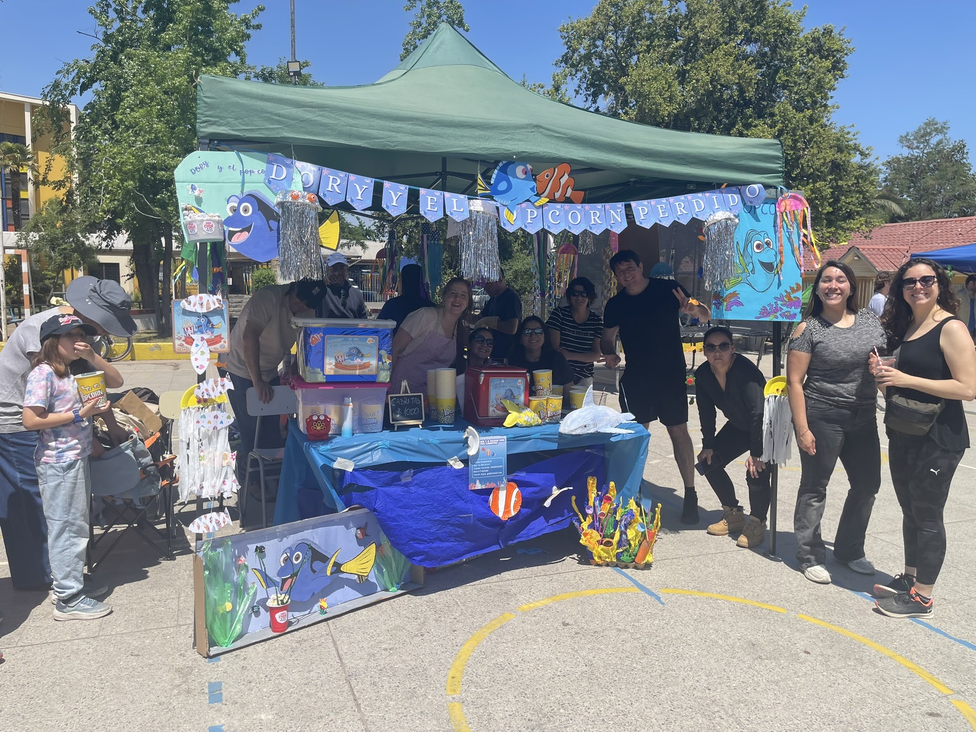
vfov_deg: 54.9
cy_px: 366
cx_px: 488
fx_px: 705
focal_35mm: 25
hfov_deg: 69.4
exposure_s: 1/3663
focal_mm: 5.1
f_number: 1.6
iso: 32
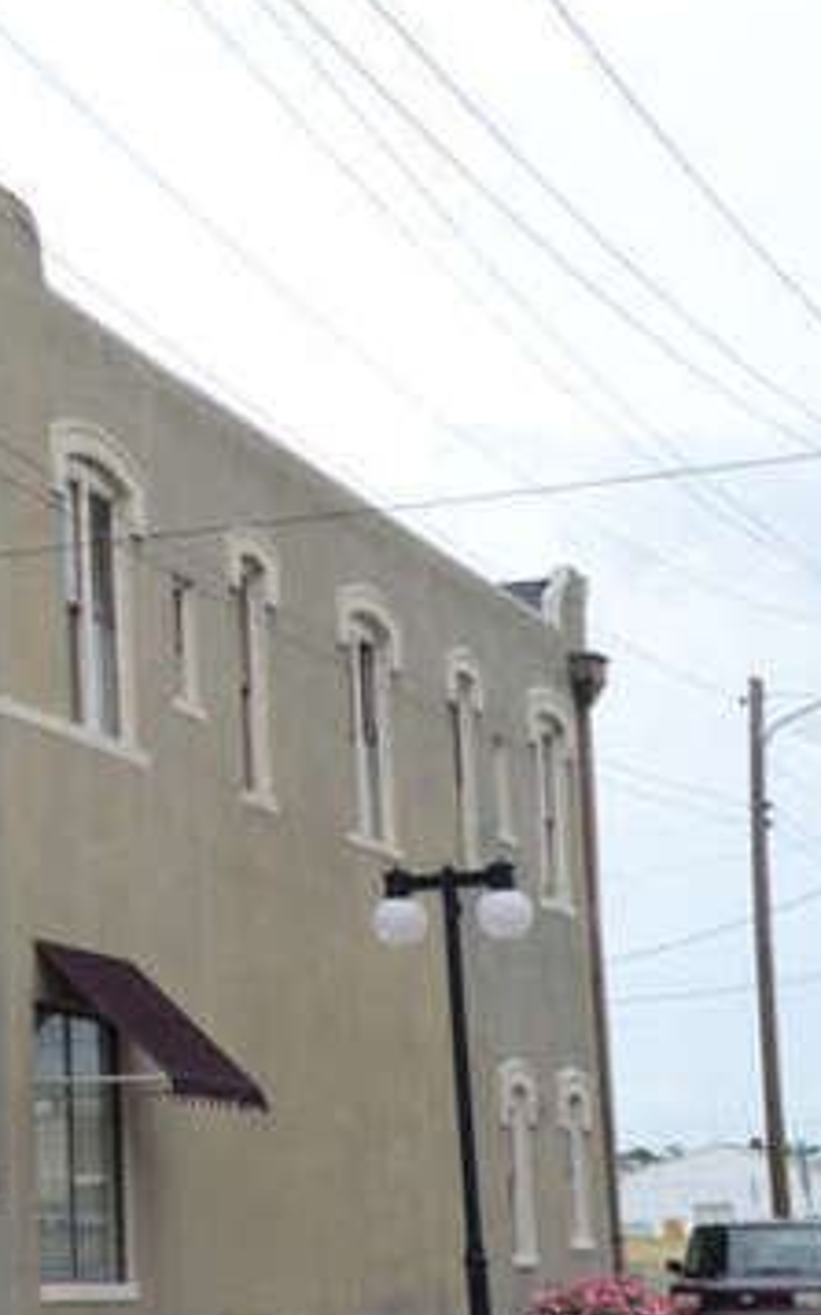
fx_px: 3187
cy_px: 634
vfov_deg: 23.3
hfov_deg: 13.5
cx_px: -549
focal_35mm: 89
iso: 400
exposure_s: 1/125
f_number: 11
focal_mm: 26
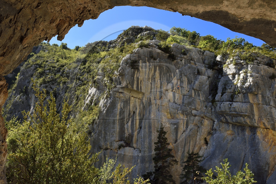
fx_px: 184
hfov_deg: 73.8
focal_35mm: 24
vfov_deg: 53.1
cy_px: 92
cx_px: 138
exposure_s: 1/200
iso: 400
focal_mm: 24
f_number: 14
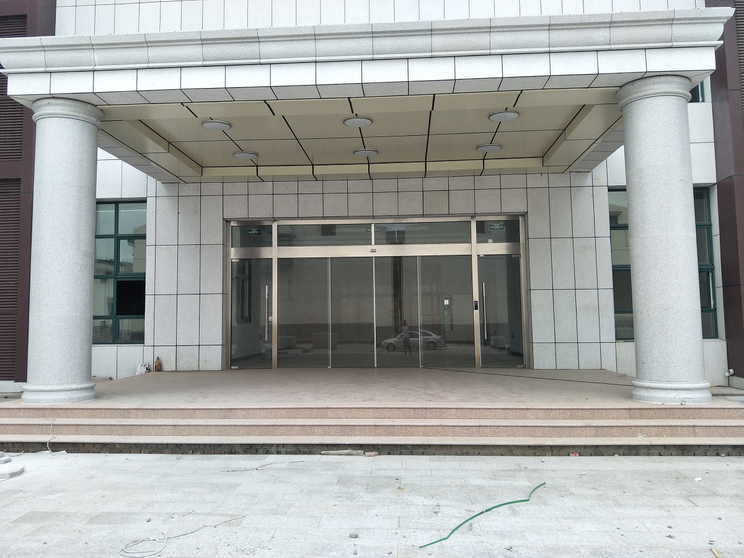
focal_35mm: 24
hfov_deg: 71.6
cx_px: 372
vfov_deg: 56.8
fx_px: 516
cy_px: 279
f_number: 1.7
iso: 33
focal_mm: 4.1
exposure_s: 1/513
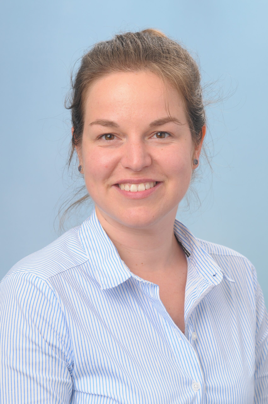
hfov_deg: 10.7
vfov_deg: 16.1
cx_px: 134
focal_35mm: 128
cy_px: 202
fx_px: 1428
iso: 200
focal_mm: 85
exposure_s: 1/200
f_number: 6.3
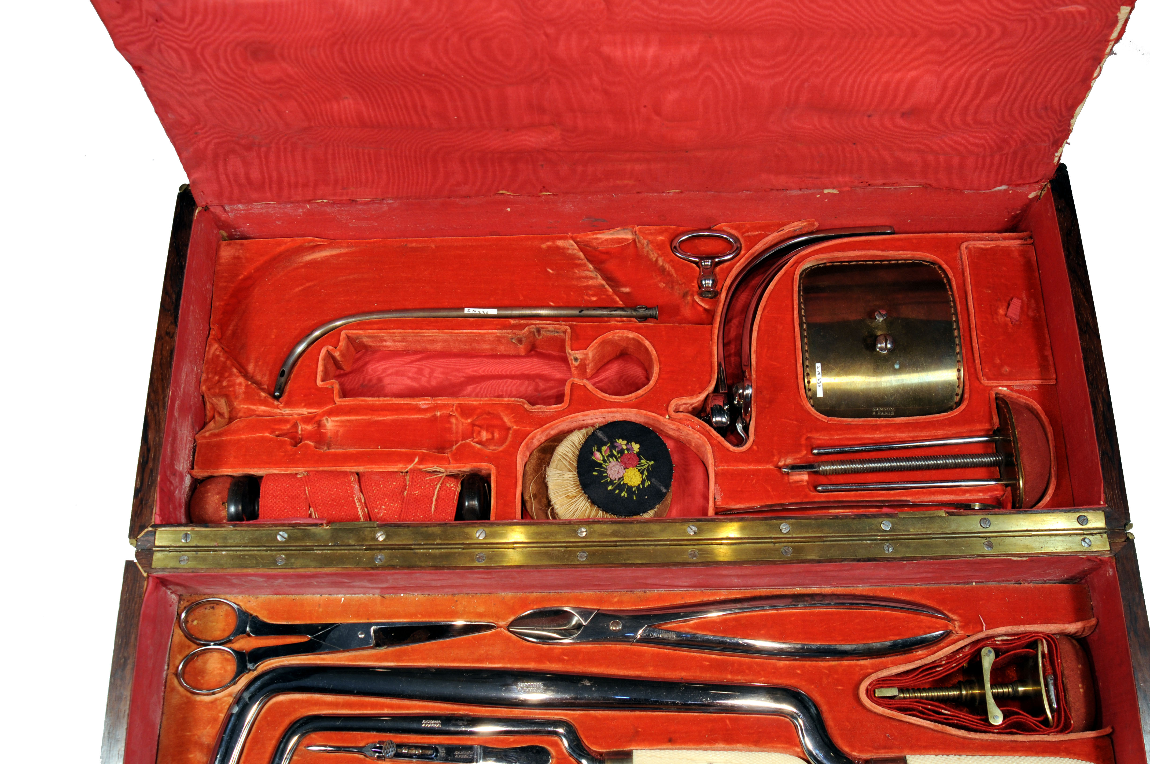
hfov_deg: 53.2
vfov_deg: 36.8
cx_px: 575
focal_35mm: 36
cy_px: 382
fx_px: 1149
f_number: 7.1
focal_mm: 24
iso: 200
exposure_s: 1/250
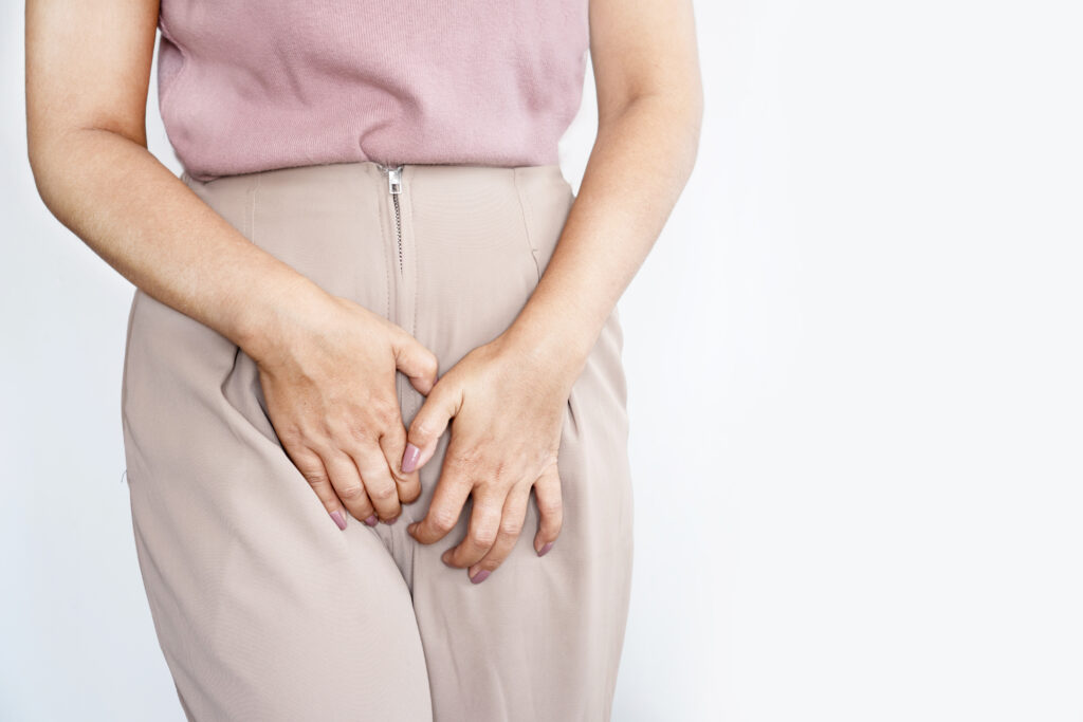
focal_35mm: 52
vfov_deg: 25.8
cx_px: 542
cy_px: 361
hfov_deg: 37.8
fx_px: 1579
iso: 100
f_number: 3.5
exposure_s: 1/60
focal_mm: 35
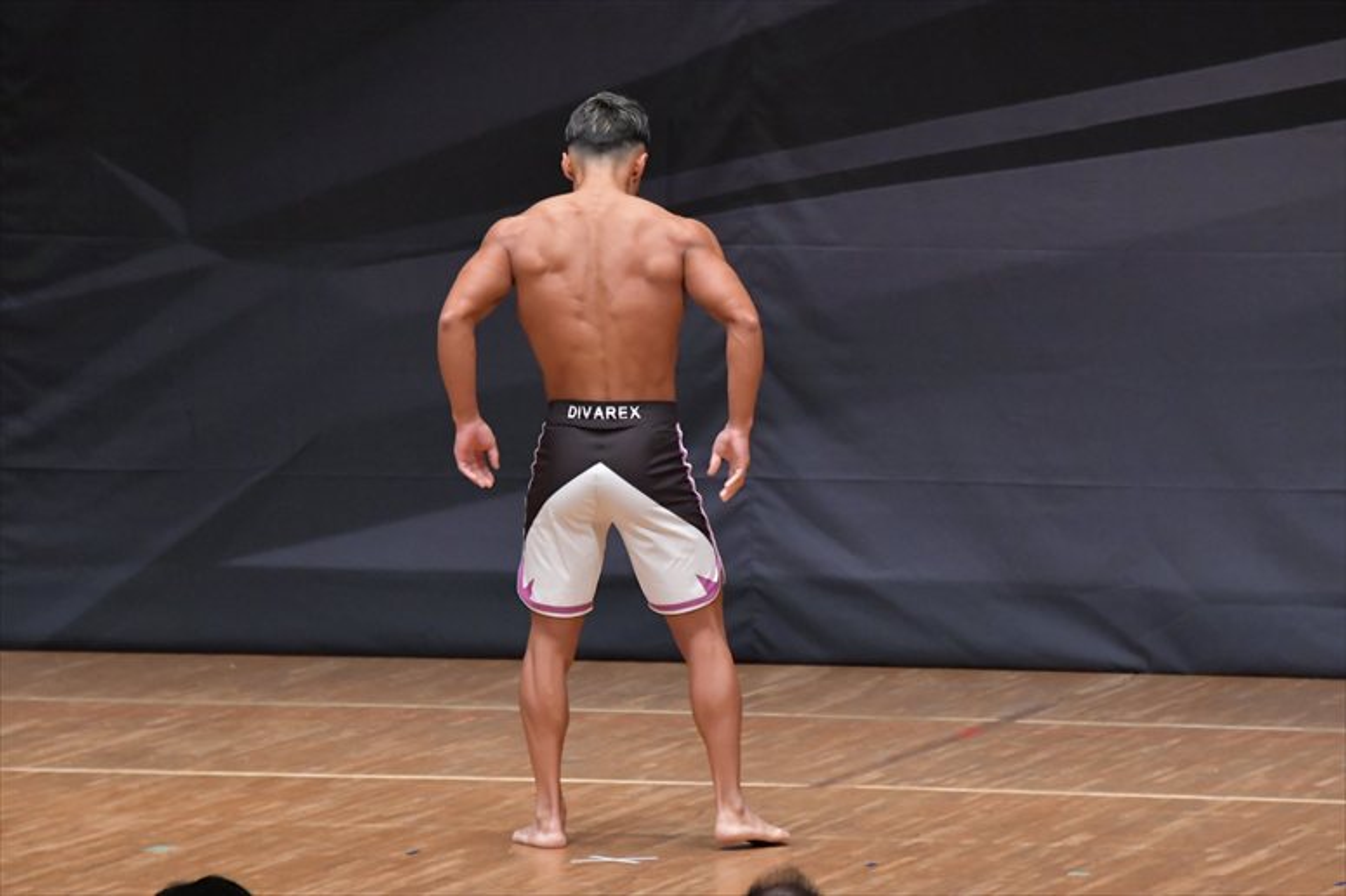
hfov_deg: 6.9
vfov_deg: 4.6
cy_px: 448
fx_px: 11211
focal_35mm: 300
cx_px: 673
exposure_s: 1/400
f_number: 5.6
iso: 6400
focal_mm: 200
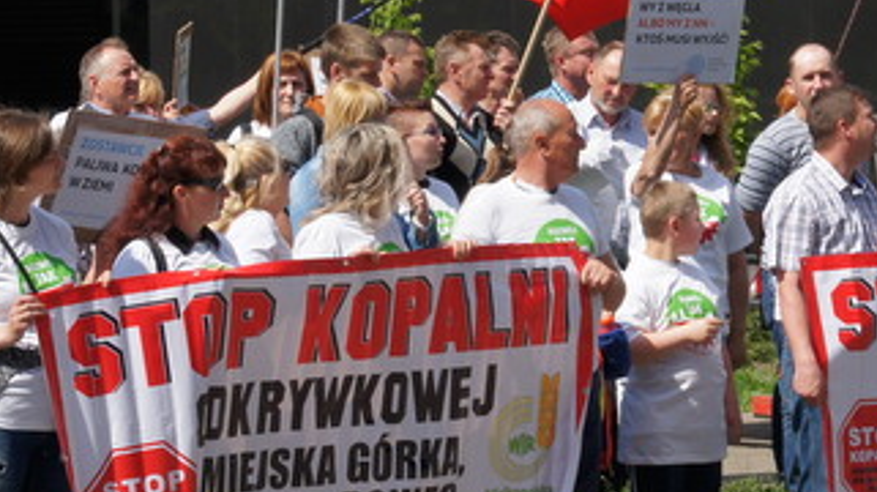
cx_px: 762
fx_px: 4512
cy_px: 359
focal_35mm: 194
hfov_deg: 11.0
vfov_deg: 6.2
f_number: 11
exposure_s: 1/320
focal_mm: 55
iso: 200
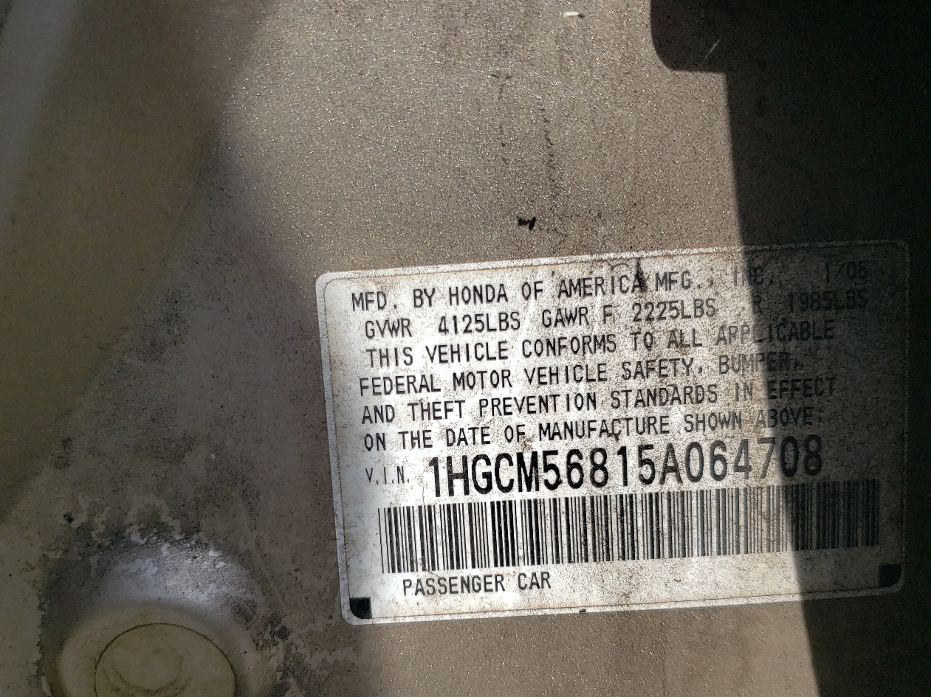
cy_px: 423
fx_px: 887
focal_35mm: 33
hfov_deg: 55.3
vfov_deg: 42.7
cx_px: 447
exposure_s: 1/5000
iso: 50
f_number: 1.5
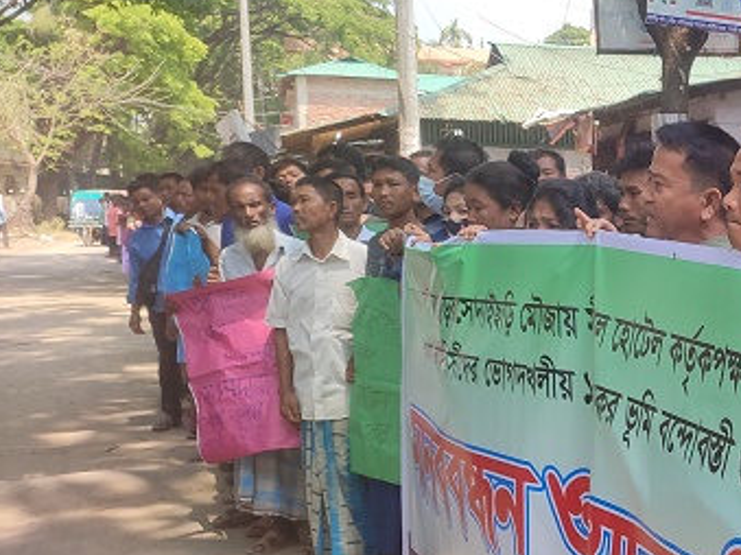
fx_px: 1263
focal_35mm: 59
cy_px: 430
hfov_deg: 28.9
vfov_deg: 24.5
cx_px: 857
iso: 50
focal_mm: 6.04
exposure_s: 1/180
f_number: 1.9
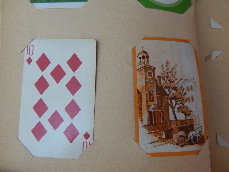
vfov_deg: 58.9
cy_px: 86
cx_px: 114
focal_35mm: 23
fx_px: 152
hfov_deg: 73.9
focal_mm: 4
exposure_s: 1/13
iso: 400
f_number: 3
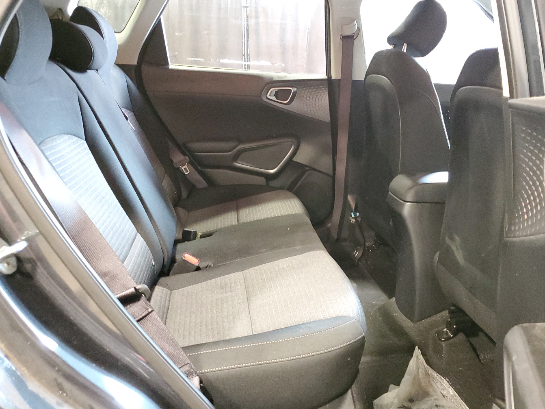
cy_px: 170
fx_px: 488
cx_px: 313
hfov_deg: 58.1
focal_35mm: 31
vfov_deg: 45.3
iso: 605
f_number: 1.5
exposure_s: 1/15
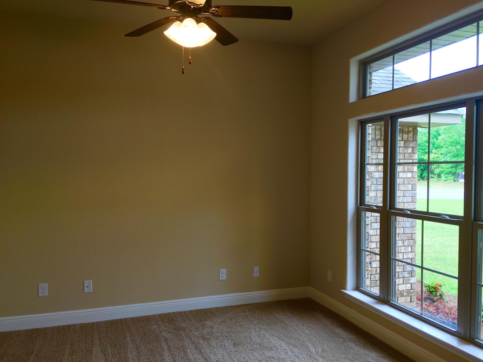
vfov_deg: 48.2
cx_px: 242
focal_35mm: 29
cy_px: 181
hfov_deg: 61.7
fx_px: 405
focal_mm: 4.15
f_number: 2.2
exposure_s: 1/60
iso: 40
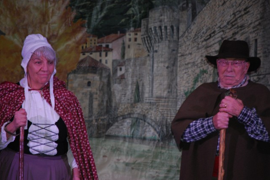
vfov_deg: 5.1
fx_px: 2040
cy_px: 91
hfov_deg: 7.6
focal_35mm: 272
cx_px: 135
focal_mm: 180
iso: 800
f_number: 5.6
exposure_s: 1/80
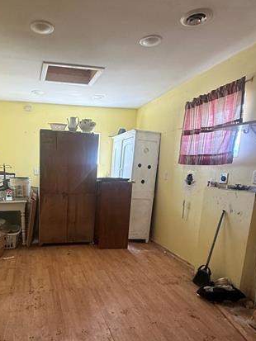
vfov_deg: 65.8
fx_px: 256
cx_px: 81
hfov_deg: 51.9
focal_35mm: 26
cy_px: 223
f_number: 2.2
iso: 250
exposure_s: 1/99
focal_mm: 2.22
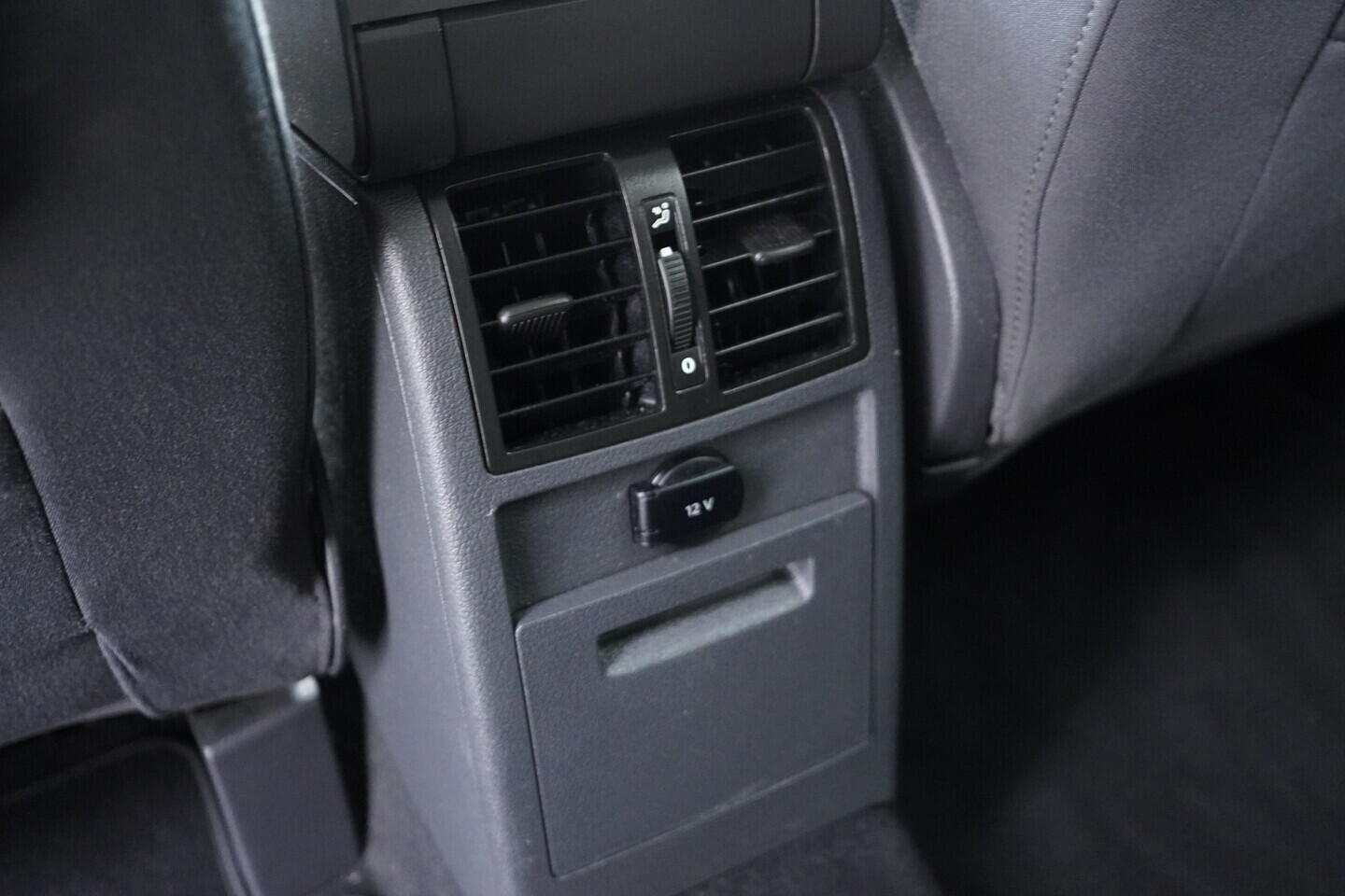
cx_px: 672
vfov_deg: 36.9
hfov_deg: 53.1
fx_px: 1345
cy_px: 448
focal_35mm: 36
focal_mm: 24
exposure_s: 1/40
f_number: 2.8
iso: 5000
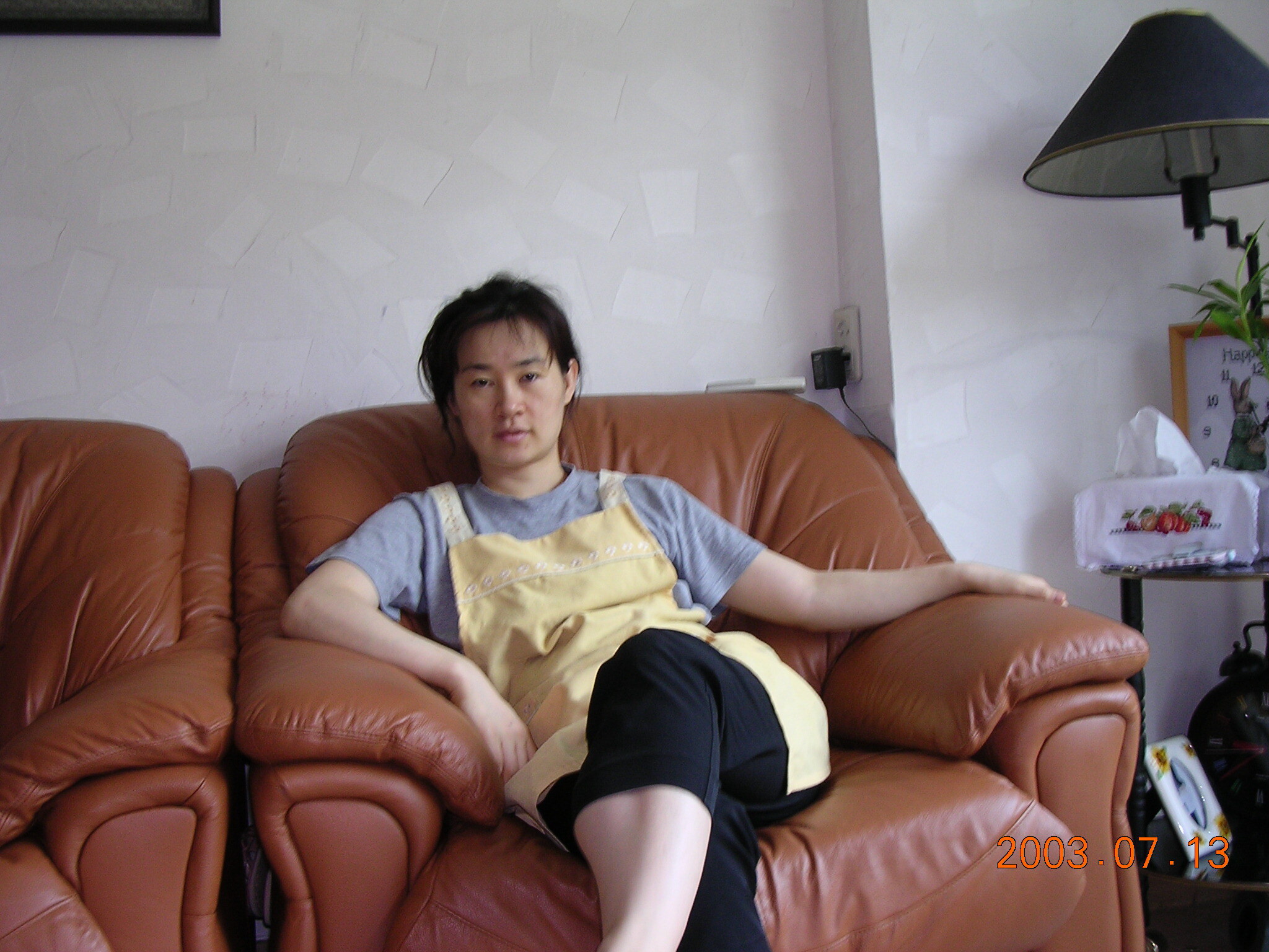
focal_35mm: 41
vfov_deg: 35.1
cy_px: 476
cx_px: 634
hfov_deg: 45.8
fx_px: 1503
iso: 100
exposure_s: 1/30
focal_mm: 6.2
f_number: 2.9
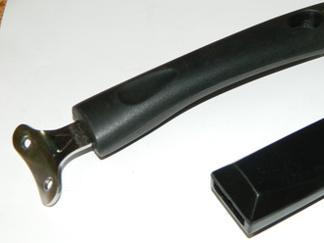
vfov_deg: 20.7
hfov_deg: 27.1
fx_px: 664
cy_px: 133
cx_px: 241
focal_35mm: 71
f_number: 3.6
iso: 200
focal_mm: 8.4
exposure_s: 1/50
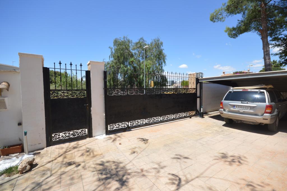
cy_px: 96
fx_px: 119
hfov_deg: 100.4
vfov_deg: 77.2
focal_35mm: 15
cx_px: 144
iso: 100
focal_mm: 10
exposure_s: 1/200
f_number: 7.1
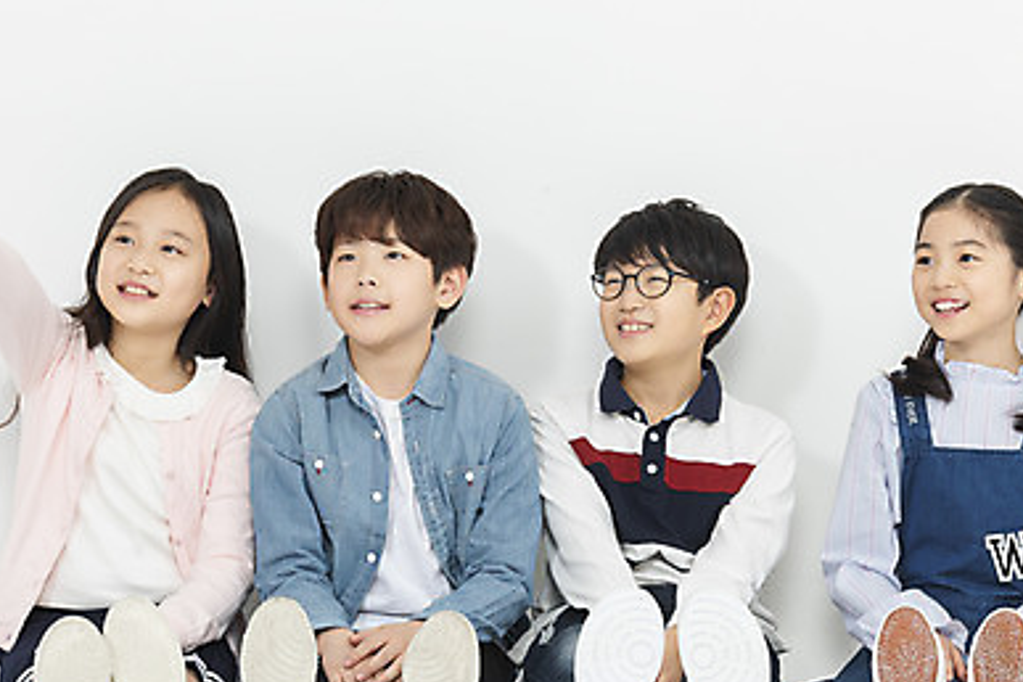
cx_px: 517
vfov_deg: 8.7
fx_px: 4489
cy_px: 338
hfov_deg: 13.0
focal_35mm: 158
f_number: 16
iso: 100
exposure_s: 1/125
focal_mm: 102
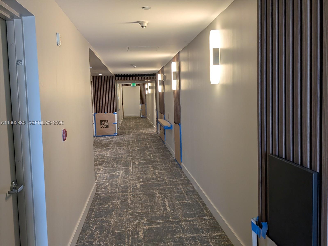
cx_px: 164
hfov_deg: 71.6
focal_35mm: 24
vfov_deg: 56.8
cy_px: 123
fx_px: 227
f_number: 1.7
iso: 126
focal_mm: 4.53
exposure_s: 1/120
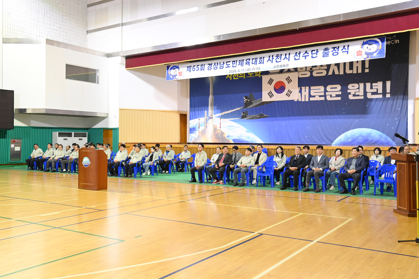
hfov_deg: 58.7
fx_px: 372
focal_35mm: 32
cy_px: 140
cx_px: 210
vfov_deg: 41.1
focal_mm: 32
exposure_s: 1/250
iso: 5000
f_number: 7.1
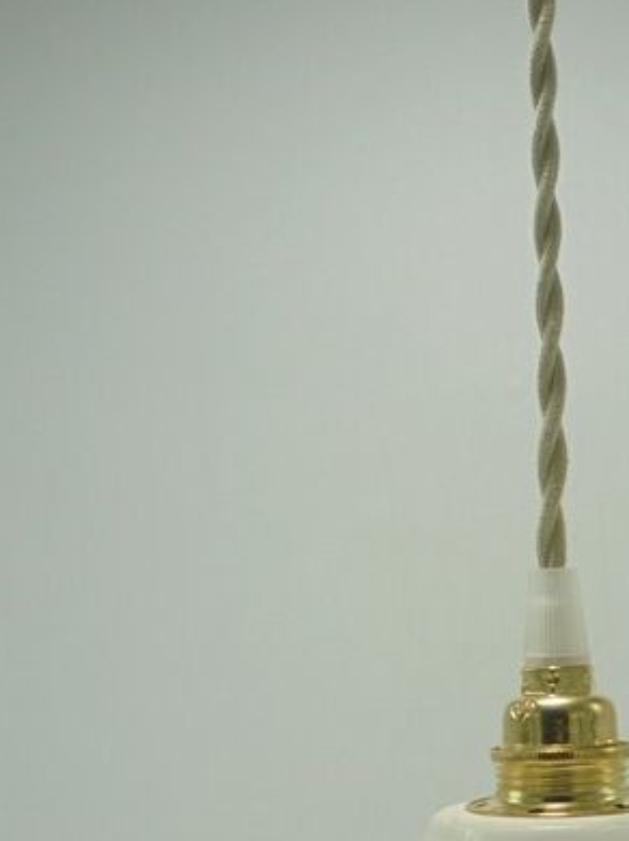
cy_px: 716
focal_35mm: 67
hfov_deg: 21.5
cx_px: 546
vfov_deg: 28.2
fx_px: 1625
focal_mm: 5.3
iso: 100
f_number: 3.7
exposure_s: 1/125
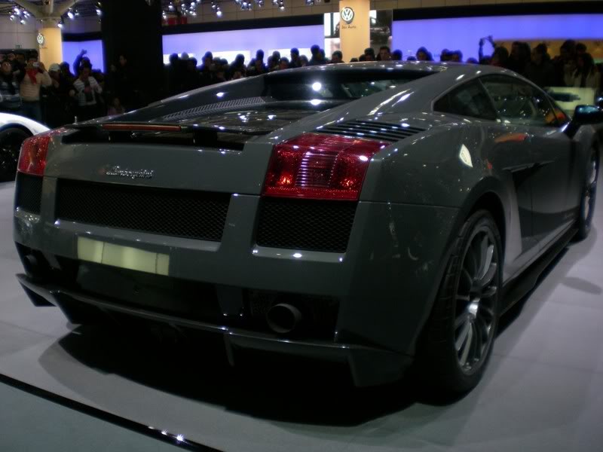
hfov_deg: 49.0
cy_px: 226
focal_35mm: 38
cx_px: 302
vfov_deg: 37.7
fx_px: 662
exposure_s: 1/85
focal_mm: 6.3
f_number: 3.1
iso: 145
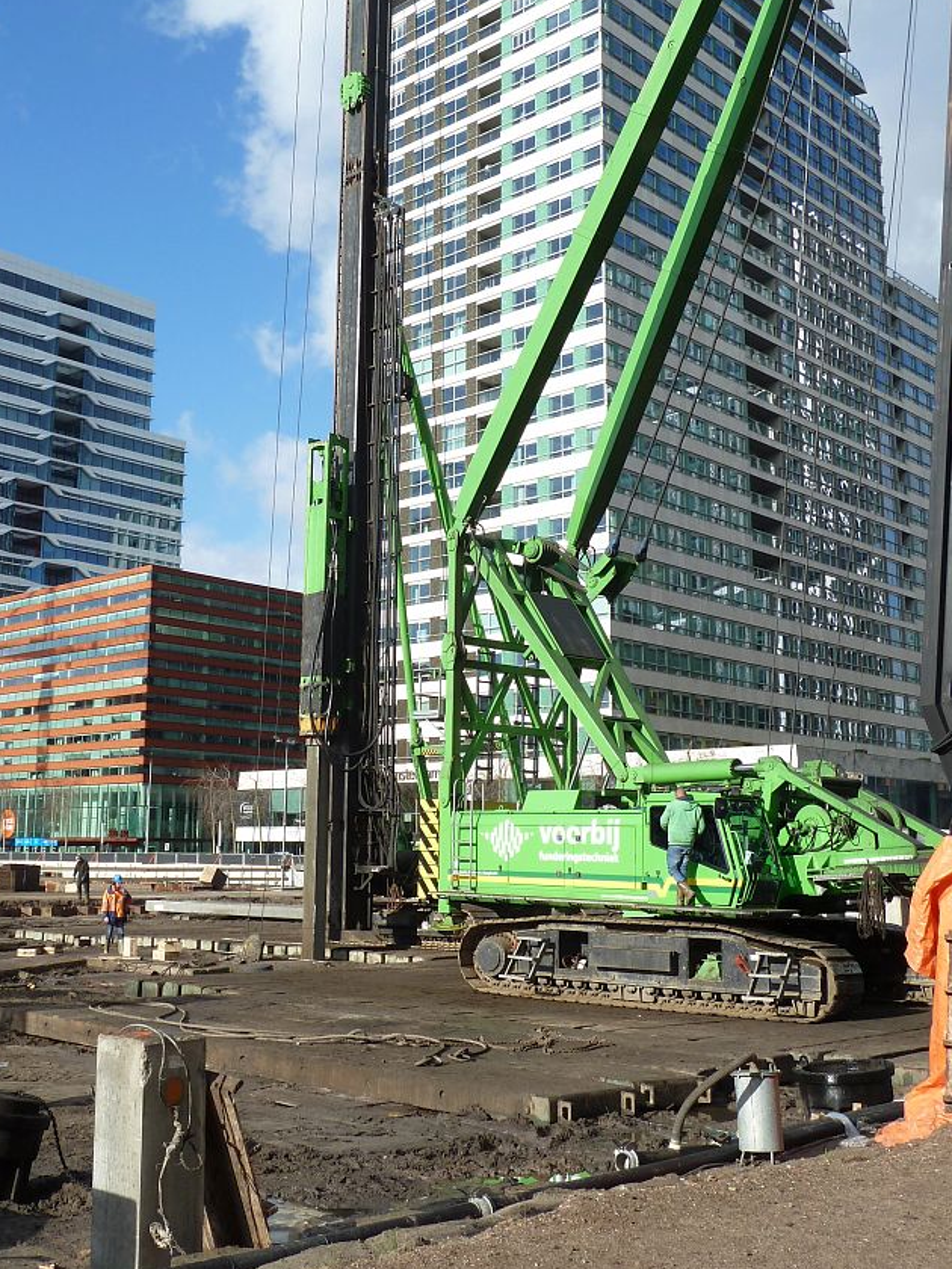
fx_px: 1430
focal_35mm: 39
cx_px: 373
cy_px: 538
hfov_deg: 36.7
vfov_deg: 47.7
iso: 80
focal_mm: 5.3
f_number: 4
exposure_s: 1/400
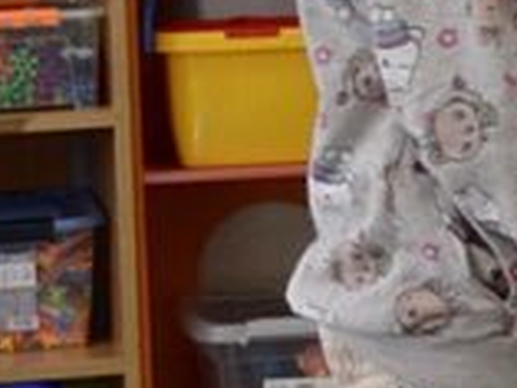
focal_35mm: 282
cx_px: 1014
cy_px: 77
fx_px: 4215
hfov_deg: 6.8
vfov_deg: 5.3
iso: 400
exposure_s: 1/80
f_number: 4.5
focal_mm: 30
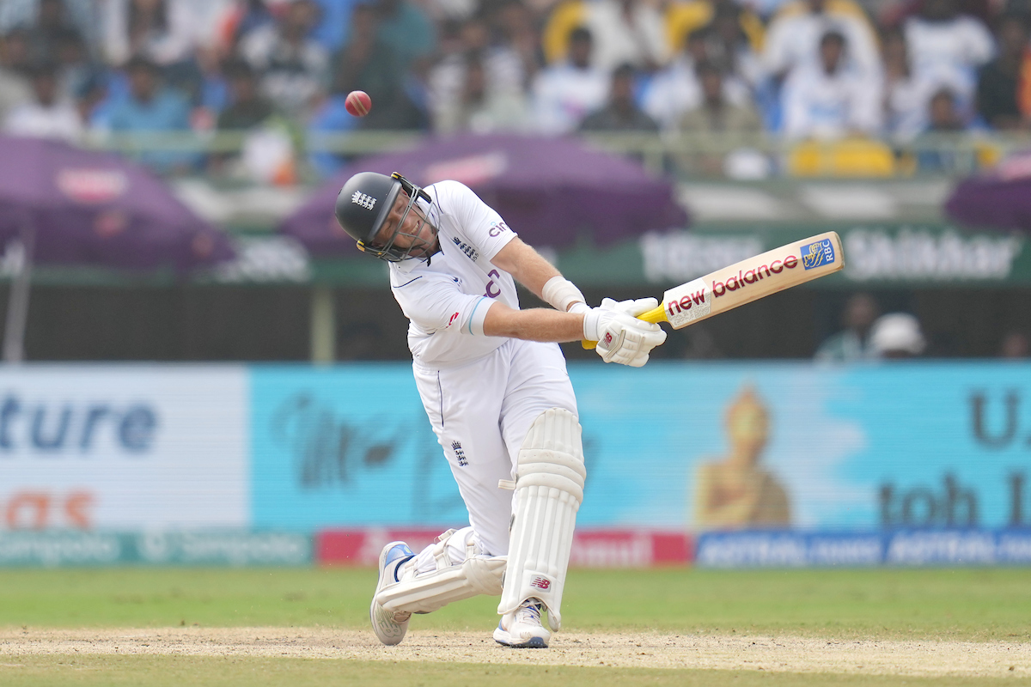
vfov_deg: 3.4
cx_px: 516
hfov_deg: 5.2
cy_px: 344
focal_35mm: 400
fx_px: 11455
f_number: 2.8
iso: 400
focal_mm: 400
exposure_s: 1/5000
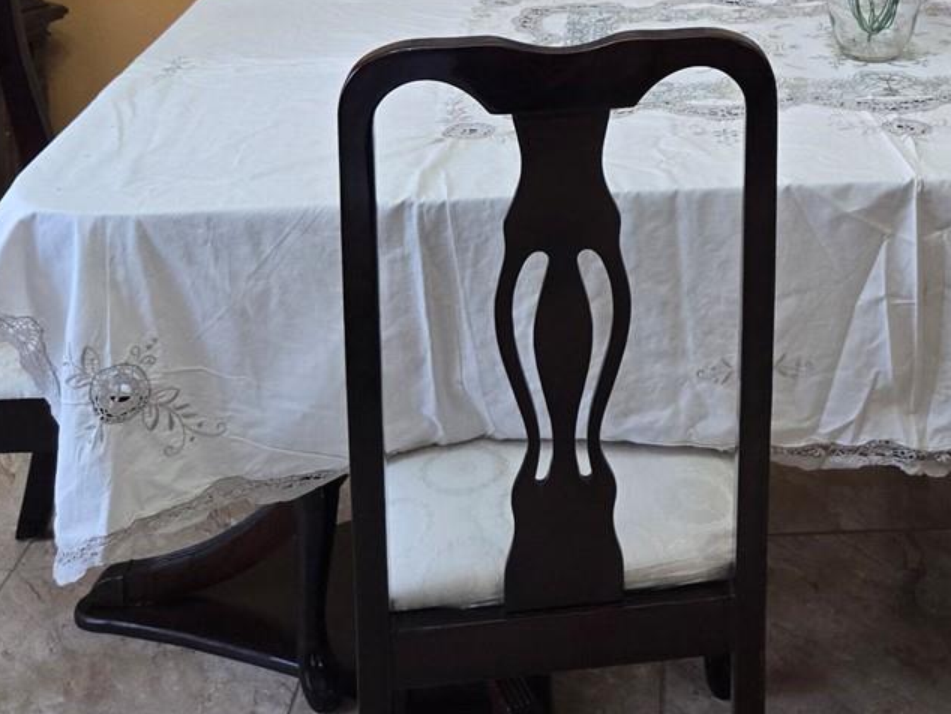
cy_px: -150
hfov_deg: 32.2
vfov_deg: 23.1
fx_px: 1594
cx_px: 783
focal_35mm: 58
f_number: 1.8
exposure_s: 1/120
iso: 640
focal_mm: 5.4
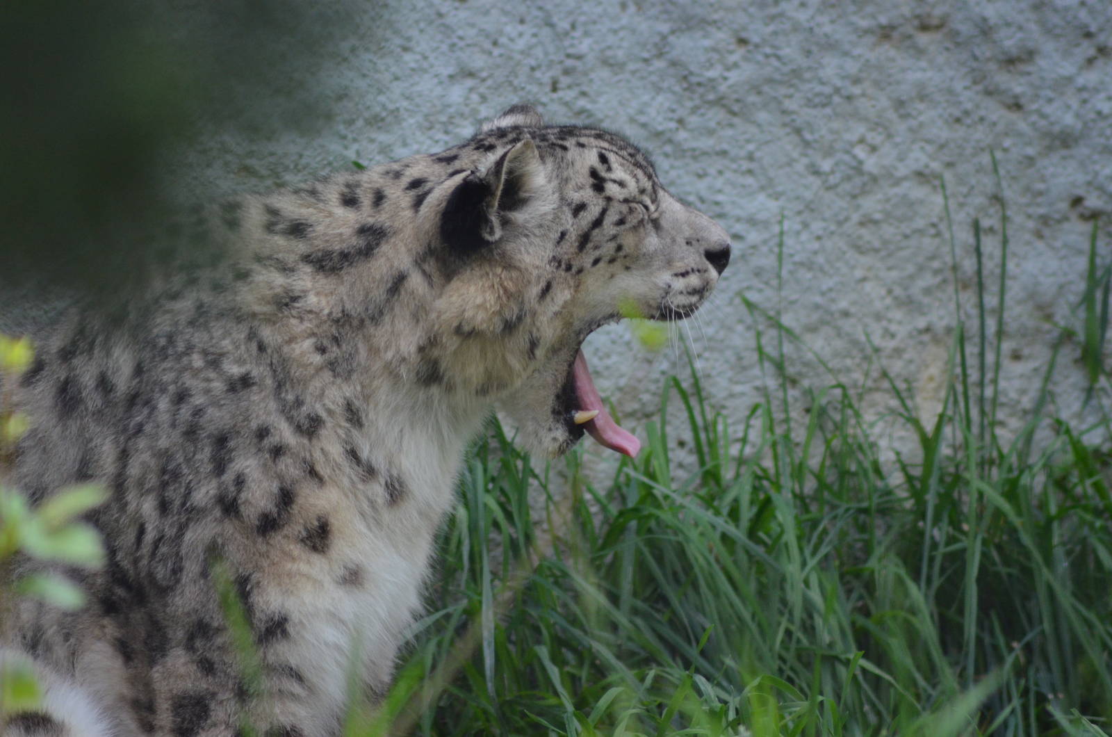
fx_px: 13872
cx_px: 556
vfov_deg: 3.0
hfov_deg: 4.6
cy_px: 368
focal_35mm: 450
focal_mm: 300
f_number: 5.6
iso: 1400
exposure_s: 1/500
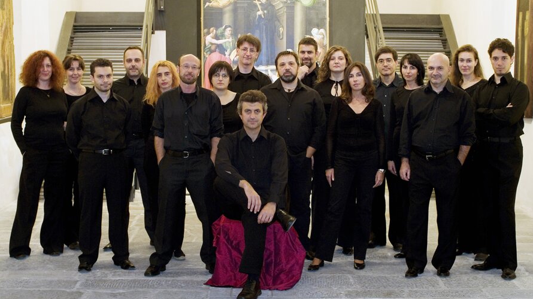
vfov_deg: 21.4
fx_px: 791
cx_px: 268
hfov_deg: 37.2
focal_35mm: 56
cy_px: 128
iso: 400
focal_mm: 35
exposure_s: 1/1.43
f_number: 5.6
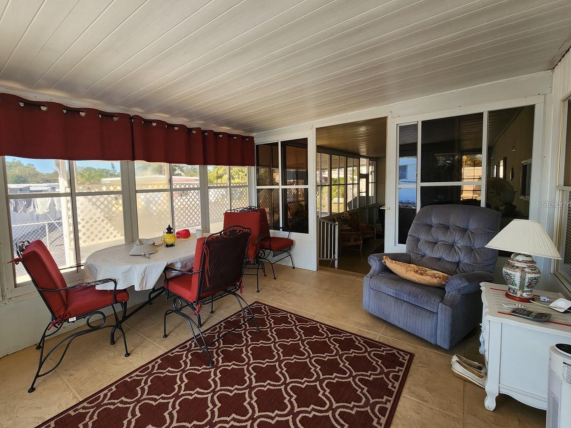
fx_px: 247
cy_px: 204
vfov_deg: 81.7
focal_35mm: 15
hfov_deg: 97.7
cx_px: 251
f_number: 2.2
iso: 50
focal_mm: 2.2
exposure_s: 1/60
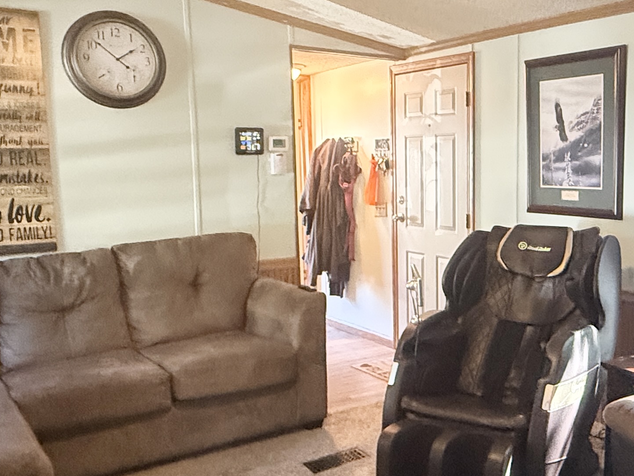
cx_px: 485
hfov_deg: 46.0
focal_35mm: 39
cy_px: 249
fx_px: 714
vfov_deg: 36.8
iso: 1000
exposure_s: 1/60
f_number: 2.2
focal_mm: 2.22
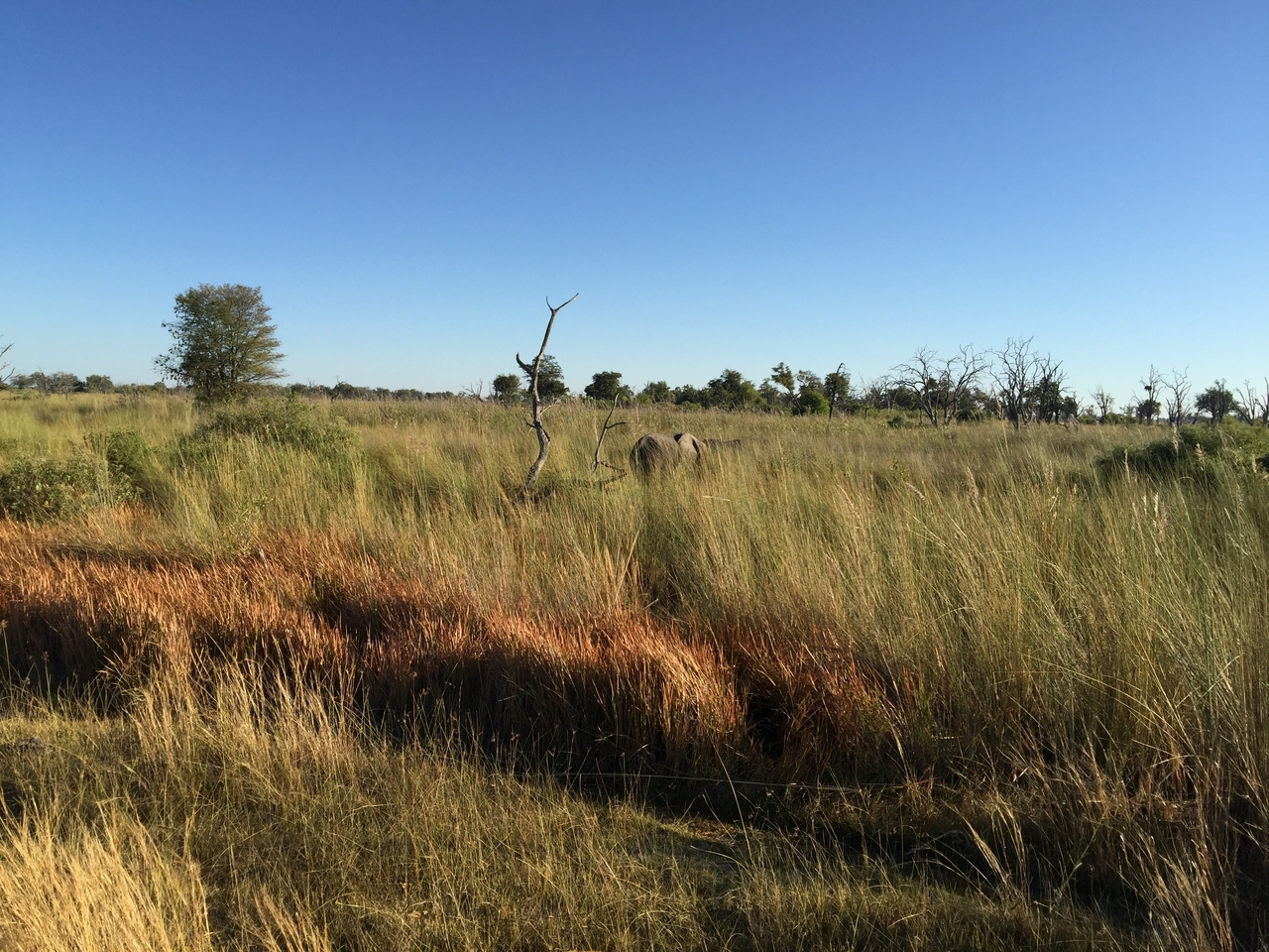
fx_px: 1063
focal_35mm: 29
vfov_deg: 48.2
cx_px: 634
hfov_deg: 61.7
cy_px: 476
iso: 32
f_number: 2.2
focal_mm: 4.15
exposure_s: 1/1276
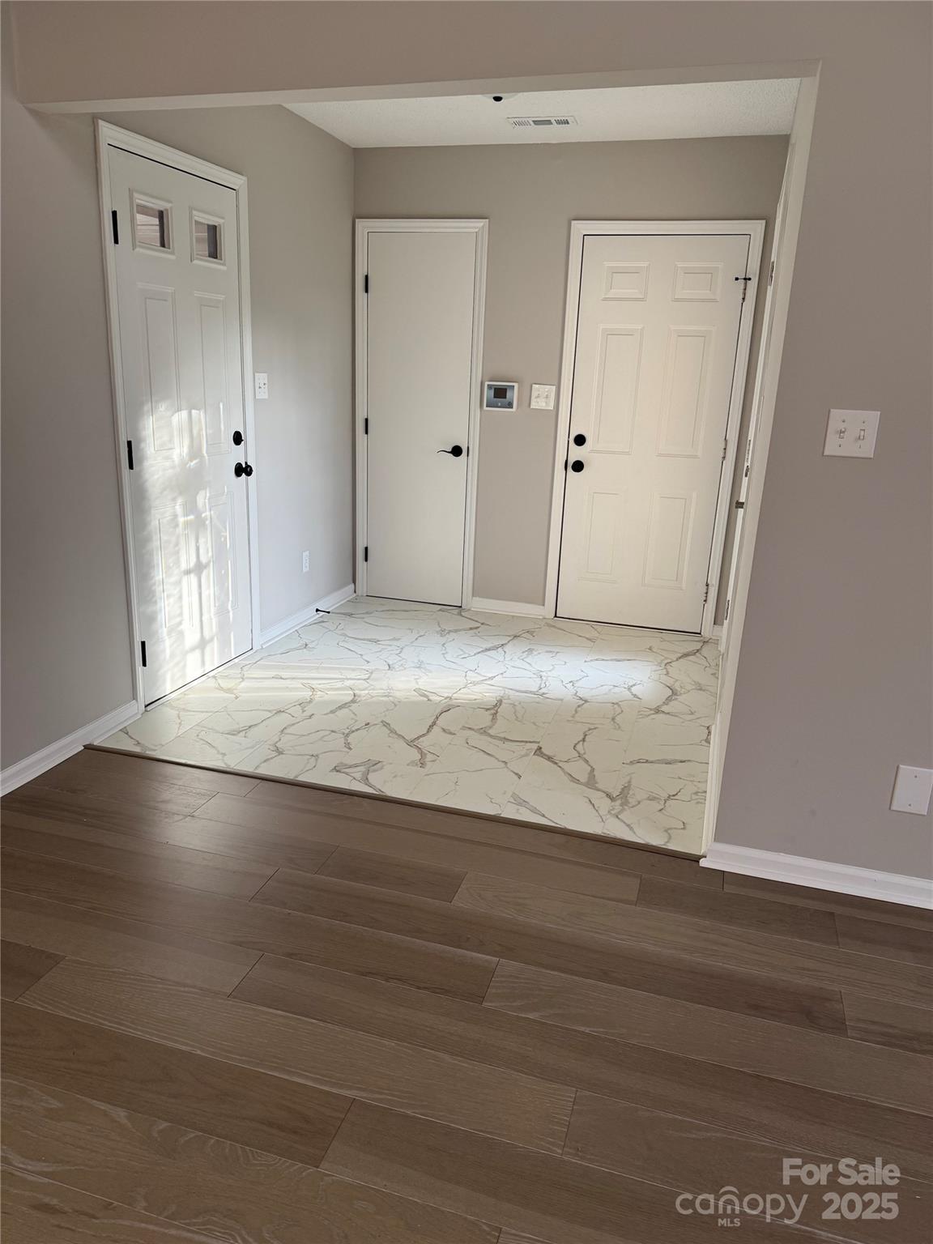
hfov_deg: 56.8
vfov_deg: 71.6
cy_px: 622
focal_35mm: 24
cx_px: 466
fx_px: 862
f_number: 1.78
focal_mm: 6.76
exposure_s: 1/121
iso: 125
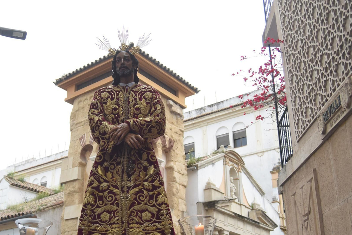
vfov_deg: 28.6
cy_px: 141
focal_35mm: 47
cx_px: 132
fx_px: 460
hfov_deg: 41.6
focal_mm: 29
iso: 1600
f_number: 6.3
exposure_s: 1/320
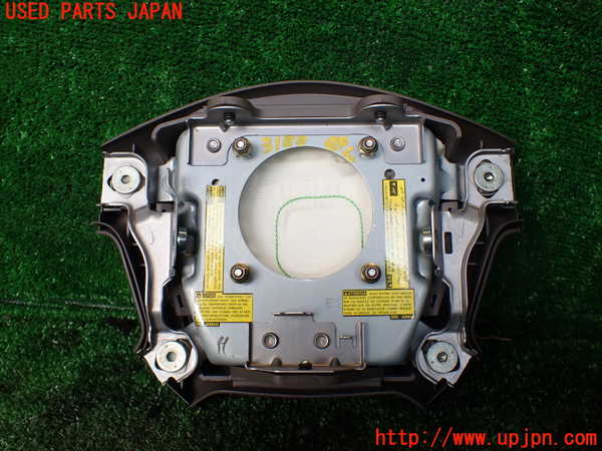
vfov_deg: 46.8
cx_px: 301
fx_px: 522
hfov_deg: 60.0
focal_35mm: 30
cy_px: 226
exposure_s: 1/160
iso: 100
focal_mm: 5.4
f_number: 3.2
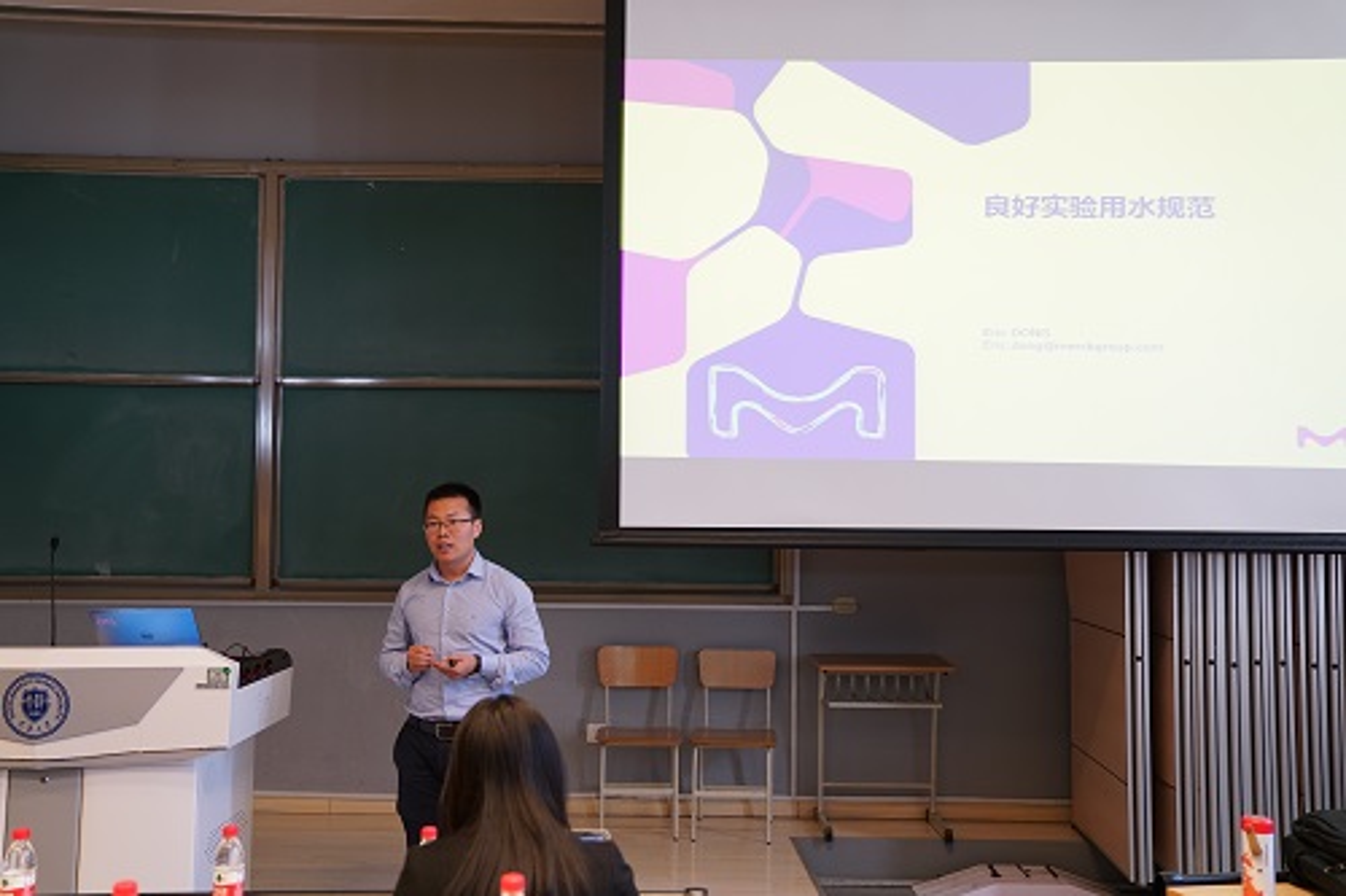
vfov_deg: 35.0
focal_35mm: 38
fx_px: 1420
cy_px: 448
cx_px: 673
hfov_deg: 50.7
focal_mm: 38
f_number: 2.8
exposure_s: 1/60
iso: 800
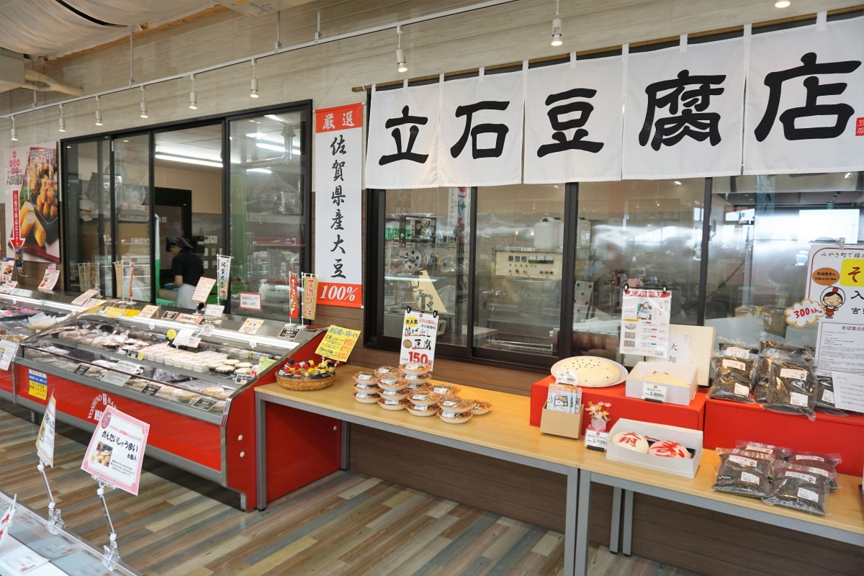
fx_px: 576
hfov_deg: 73.7
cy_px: 288
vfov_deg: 53.1
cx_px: 432
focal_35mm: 24
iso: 200
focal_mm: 16
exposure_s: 1/160
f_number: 4
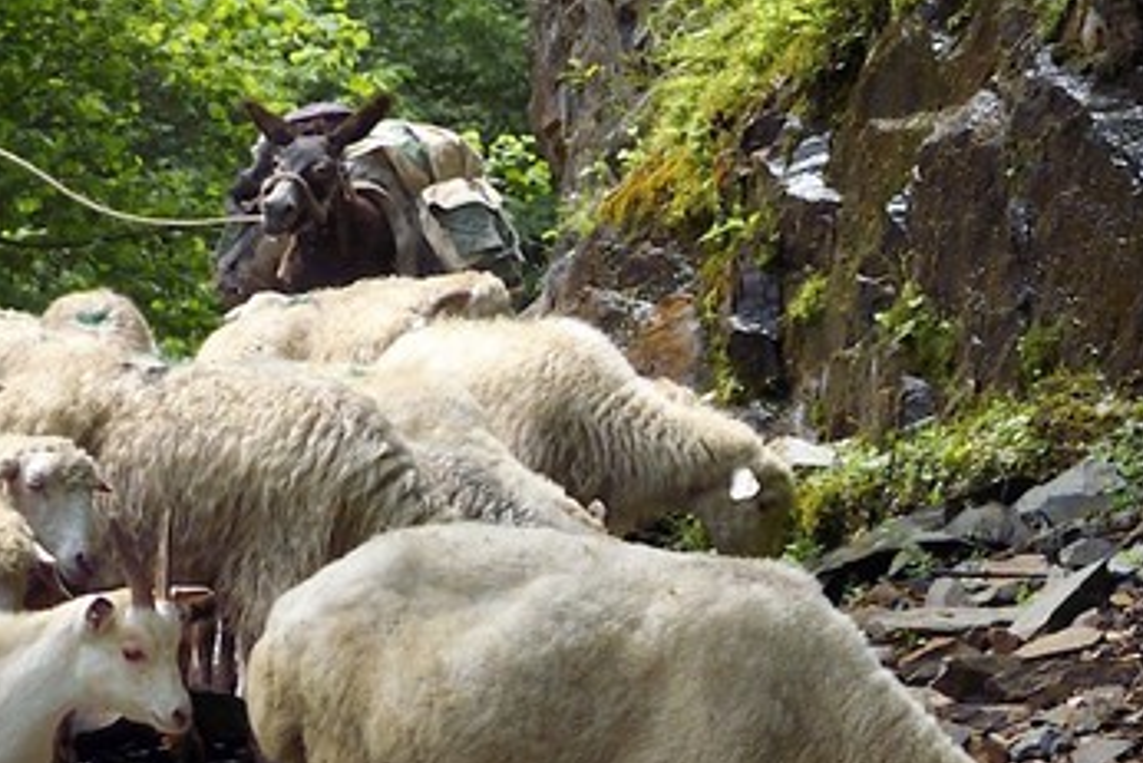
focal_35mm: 231
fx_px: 7337
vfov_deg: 5.9
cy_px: 905
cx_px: -1434
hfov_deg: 8.3
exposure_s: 1/250
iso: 400
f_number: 9
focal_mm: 50
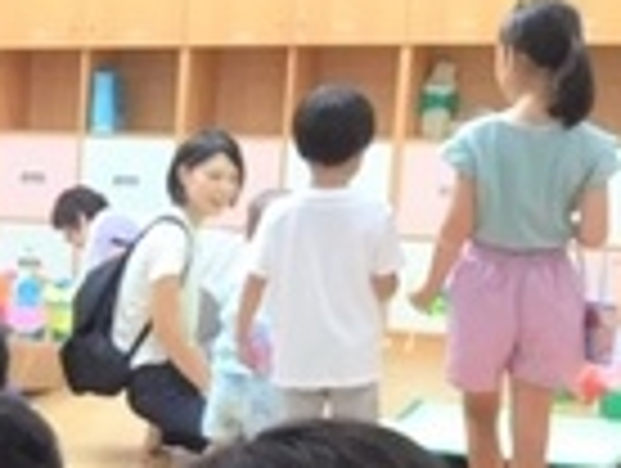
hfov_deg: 18.7
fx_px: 1689
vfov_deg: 15.5
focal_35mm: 94
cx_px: -274
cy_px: 464
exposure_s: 1/30
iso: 25
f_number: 2.4
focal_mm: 3.3
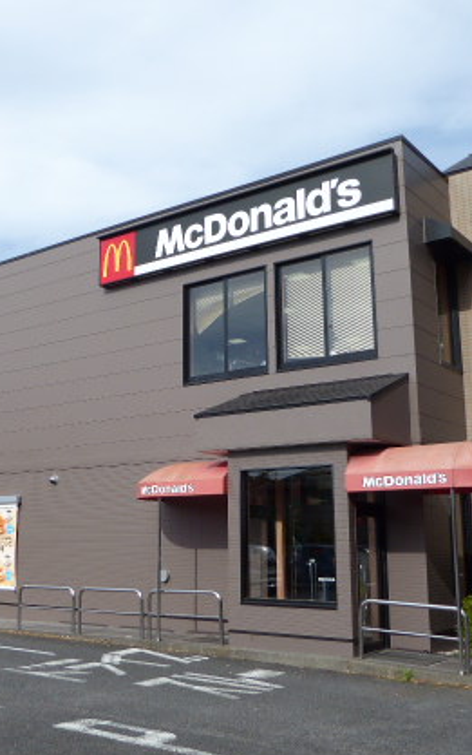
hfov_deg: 32.6
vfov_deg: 50.4
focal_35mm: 39
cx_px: 174
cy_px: 375
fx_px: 802
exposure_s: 1/640
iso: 80
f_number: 3.3
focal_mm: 4.3
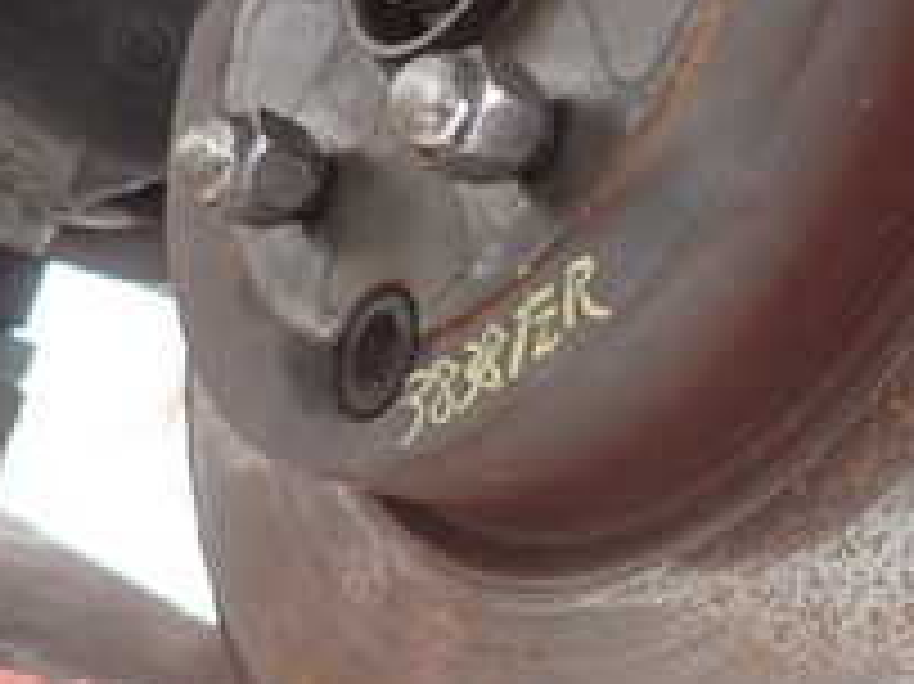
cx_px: 824
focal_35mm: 74
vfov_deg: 19.3
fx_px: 1953
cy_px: -4
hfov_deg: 25.5
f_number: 2
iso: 200
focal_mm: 4.5
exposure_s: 1/50
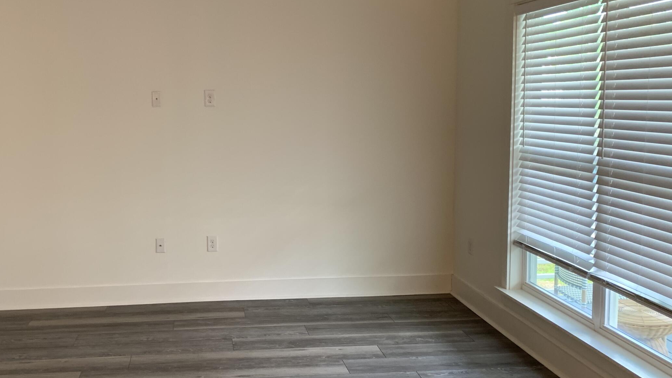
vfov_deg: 29.0
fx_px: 731
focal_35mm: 41
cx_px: 264
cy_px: 189
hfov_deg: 49.0
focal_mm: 4.25
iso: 100
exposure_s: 1/60
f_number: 1.8
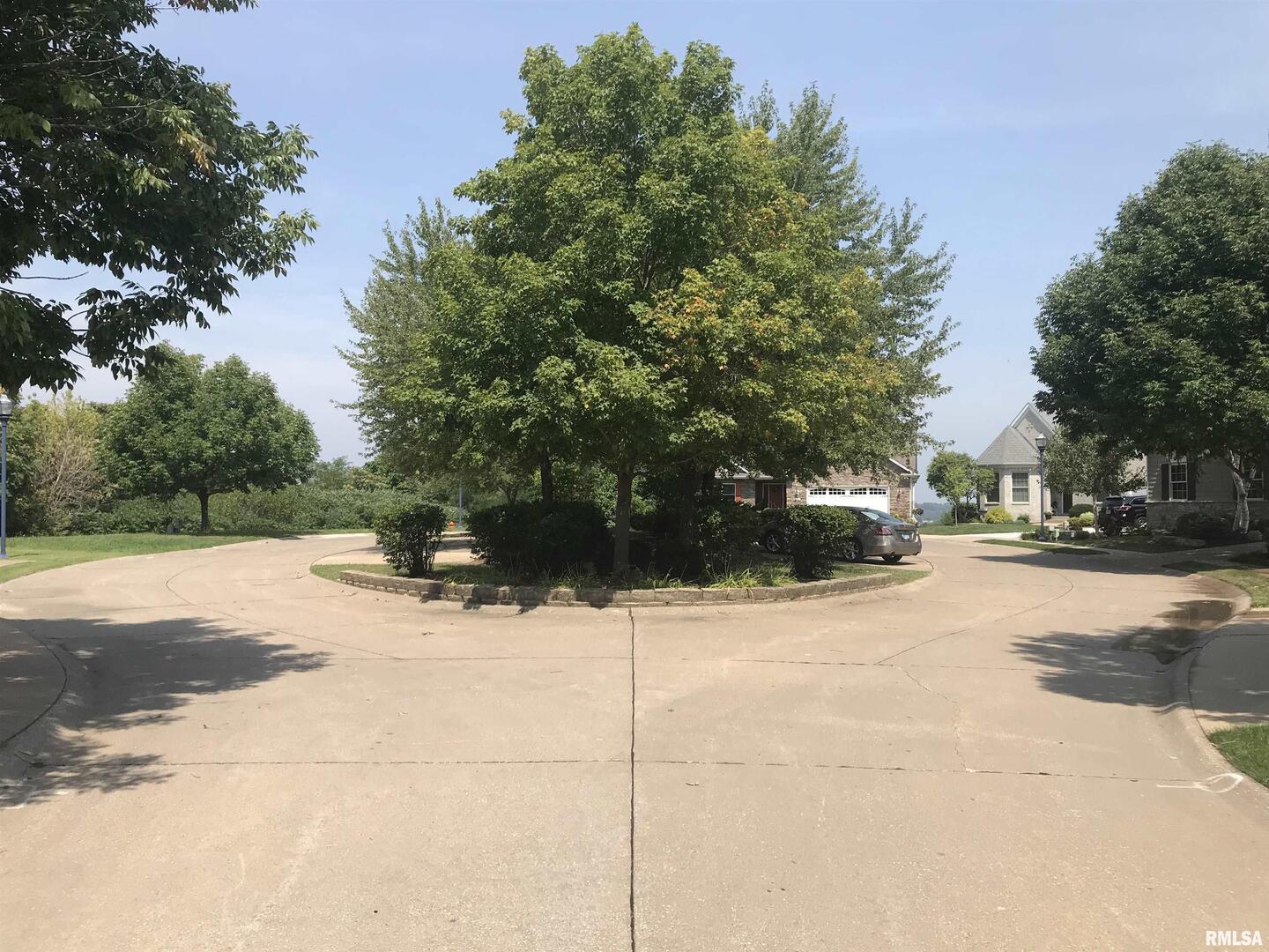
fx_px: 1026
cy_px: 476
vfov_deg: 49.7
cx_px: 634
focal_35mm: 28
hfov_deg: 63.4
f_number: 1.8
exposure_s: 1/2083
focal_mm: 3.99
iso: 20
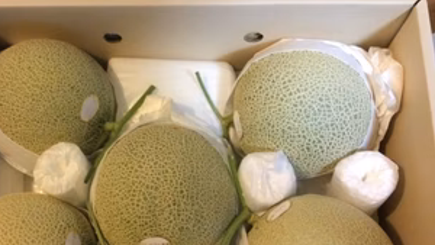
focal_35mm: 45
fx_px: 519
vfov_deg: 26.5
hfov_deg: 44.8
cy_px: 144
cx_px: 146
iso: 400
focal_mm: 3.3
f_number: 2.4
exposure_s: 1/15
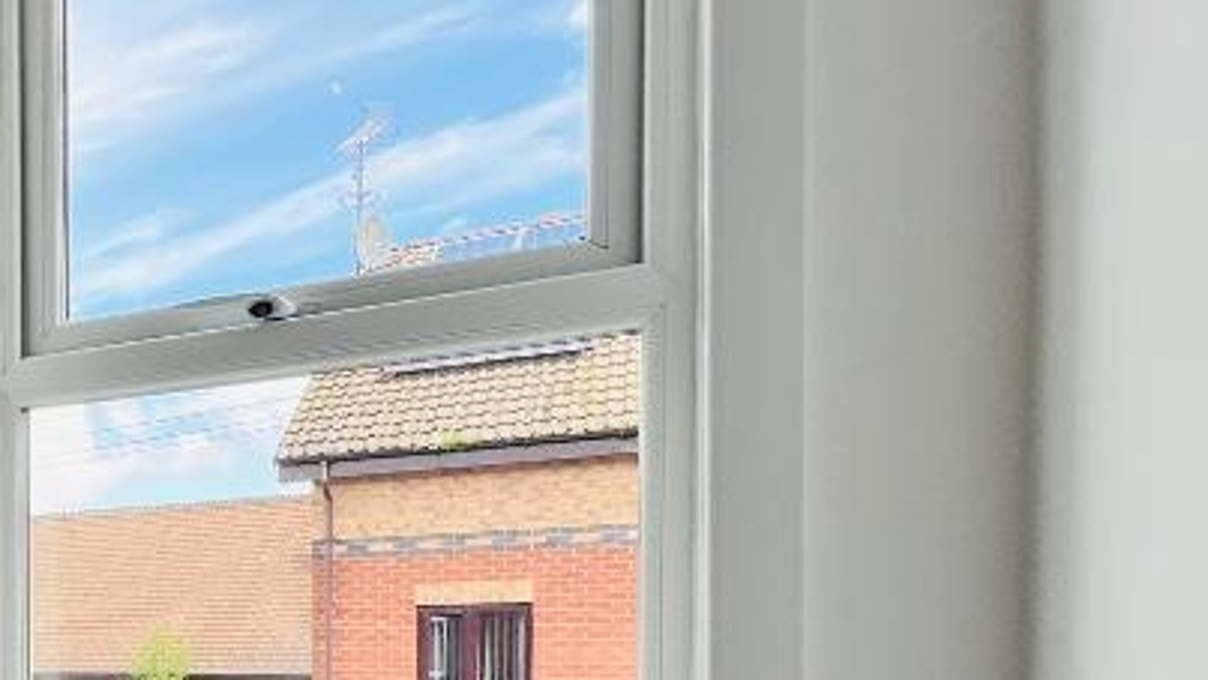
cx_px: -276
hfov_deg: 38.7
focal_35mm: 36
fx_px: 1154
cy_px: 668
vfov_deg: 30.7
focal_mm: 1.57
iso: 32
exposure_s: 1/227
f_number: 1.8
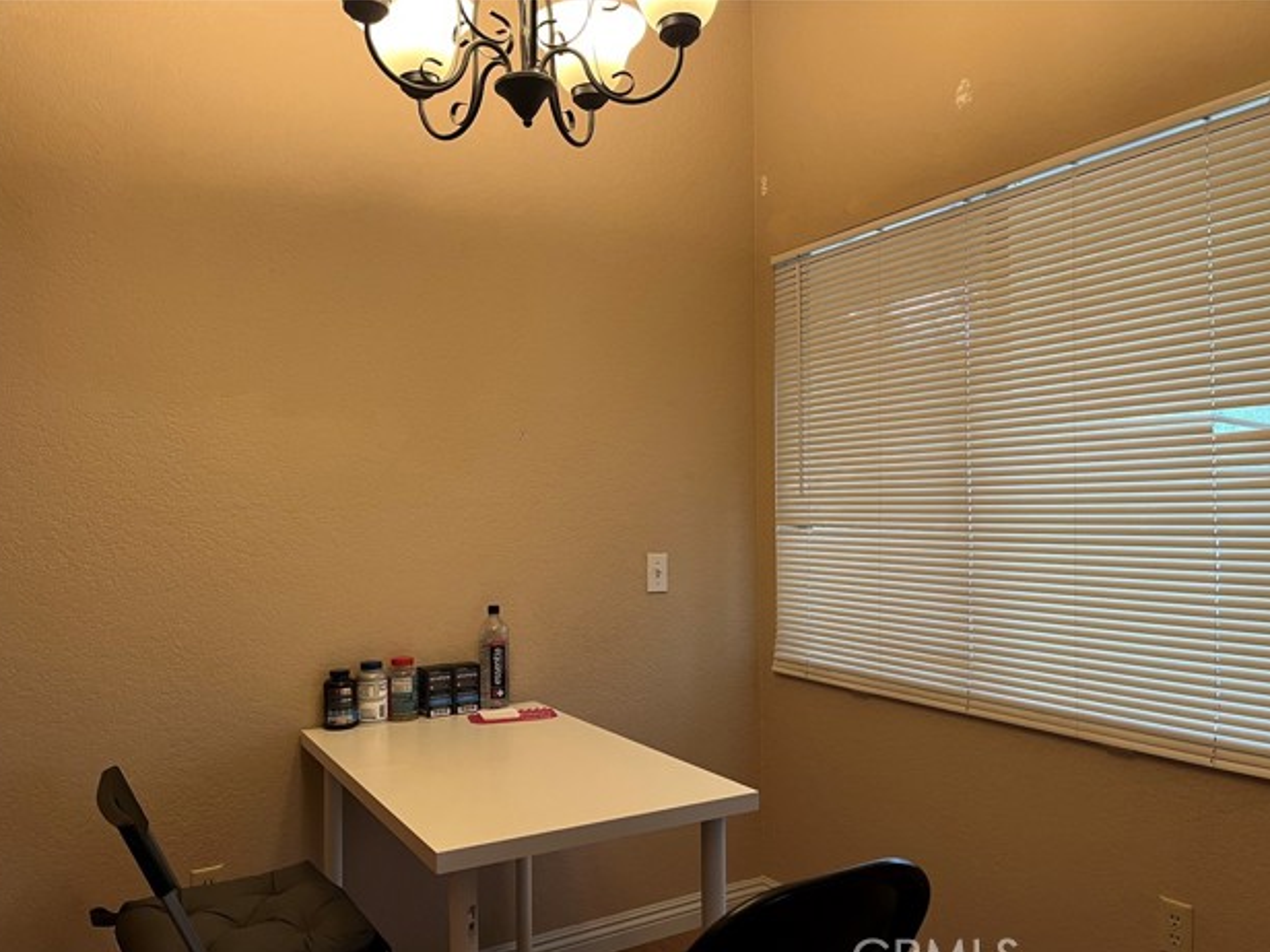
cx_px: 629
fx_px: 991
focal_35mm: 27
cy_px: 492
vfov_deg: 51.3
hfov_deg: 65.3
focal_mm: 5.1
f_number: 1.6
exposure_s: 1/60
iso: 160
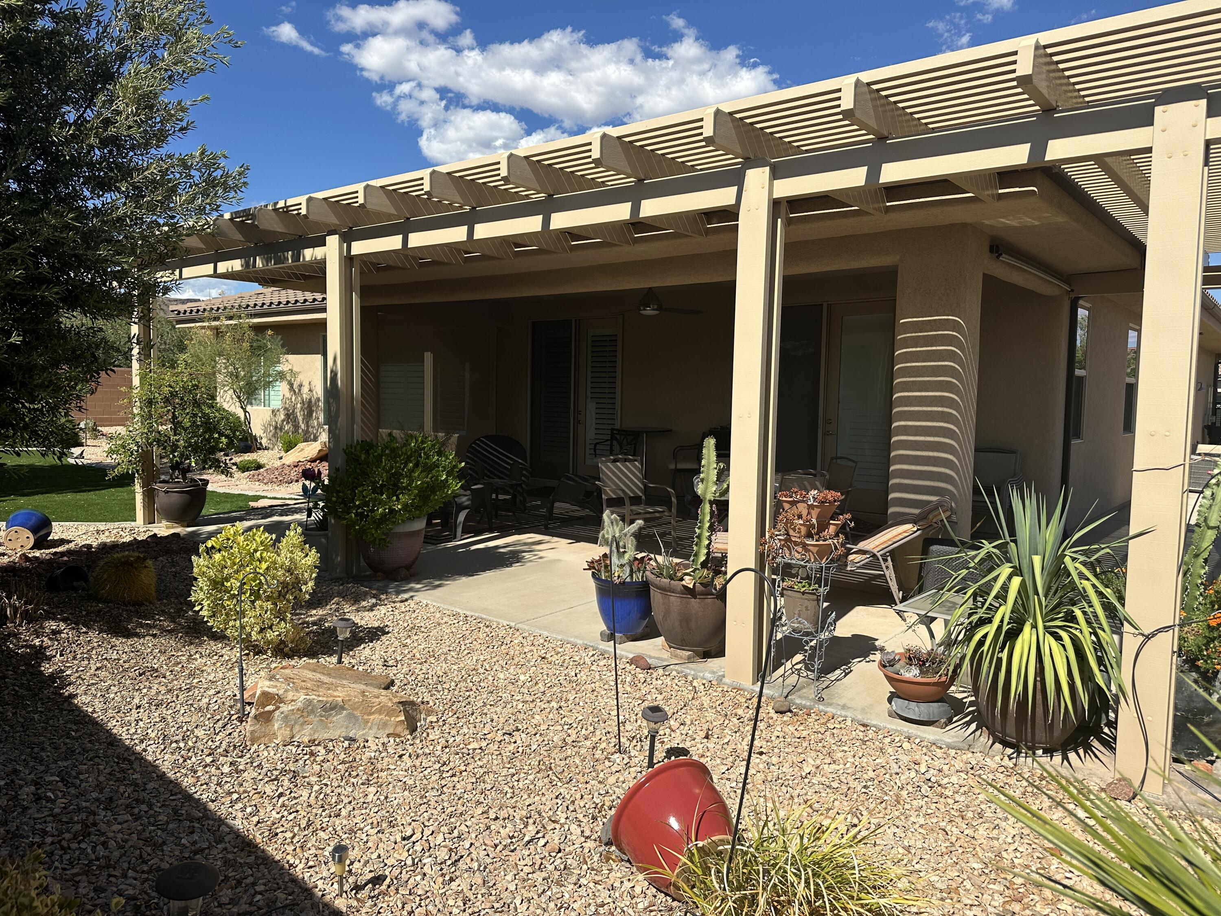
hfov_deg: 71.6
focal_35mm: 24
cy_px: 458
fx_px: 847
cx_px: 610
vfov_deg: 56.8
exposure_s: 1/5525
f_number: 1.78
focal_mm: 6.86
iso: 80
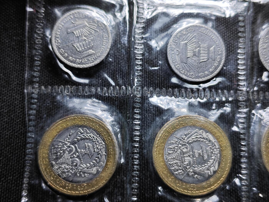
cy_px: 101
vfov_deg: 29.7
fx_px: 381
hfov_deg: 38.9
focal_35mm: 49
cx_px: 134
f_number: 1.6
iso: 50
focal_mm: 5.84
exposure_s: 1/100
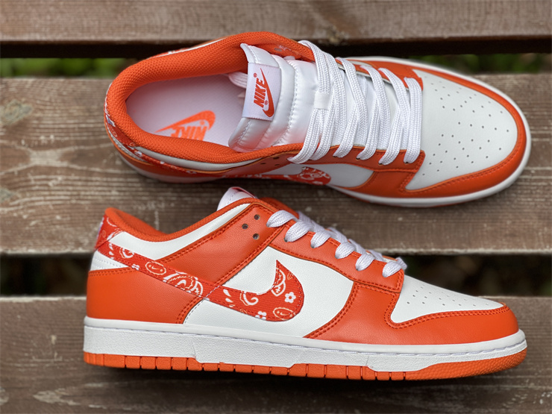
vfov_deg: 22.9
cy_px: 207
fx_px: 1021
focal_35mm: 64
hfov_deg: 30.3
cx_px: 276
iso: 20
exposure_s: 1/139
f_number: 2.2
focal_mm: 7.5
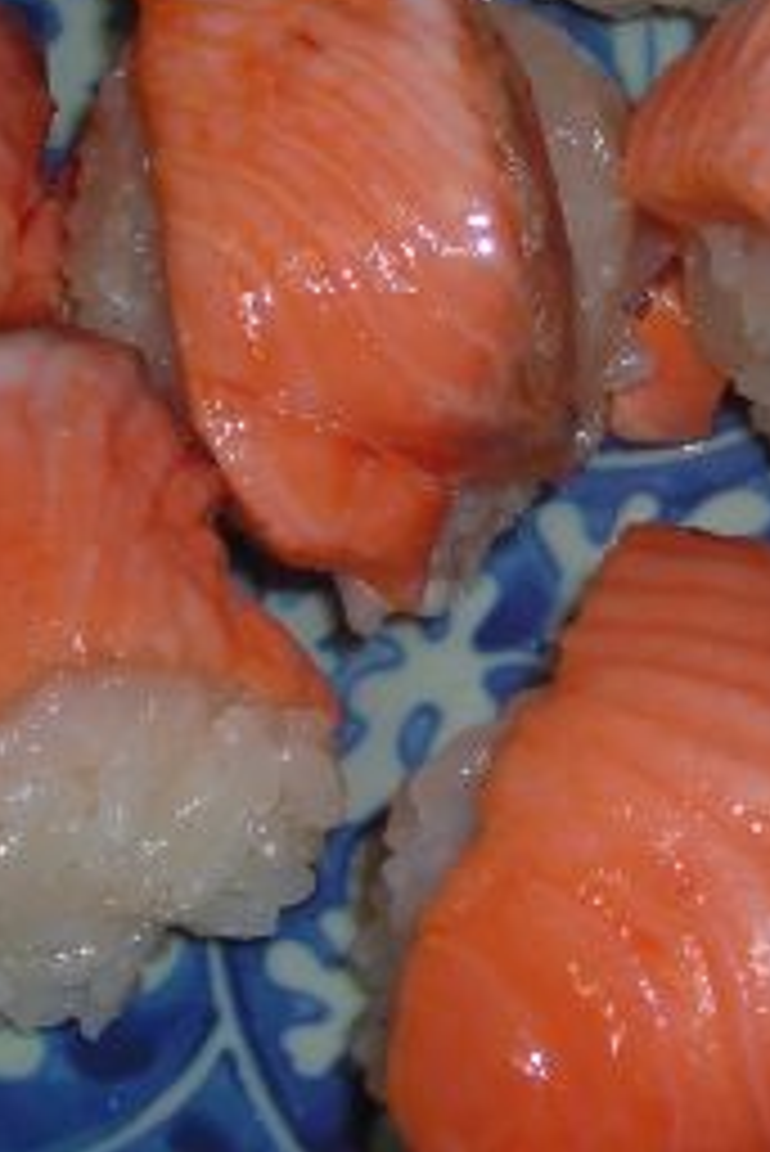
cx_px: 603
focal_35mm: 133
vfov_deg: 15.2
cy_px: 130
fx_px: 4261
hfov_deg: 10.3
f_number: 3.3
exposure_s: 1/60.1
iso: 50
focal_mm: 6.8
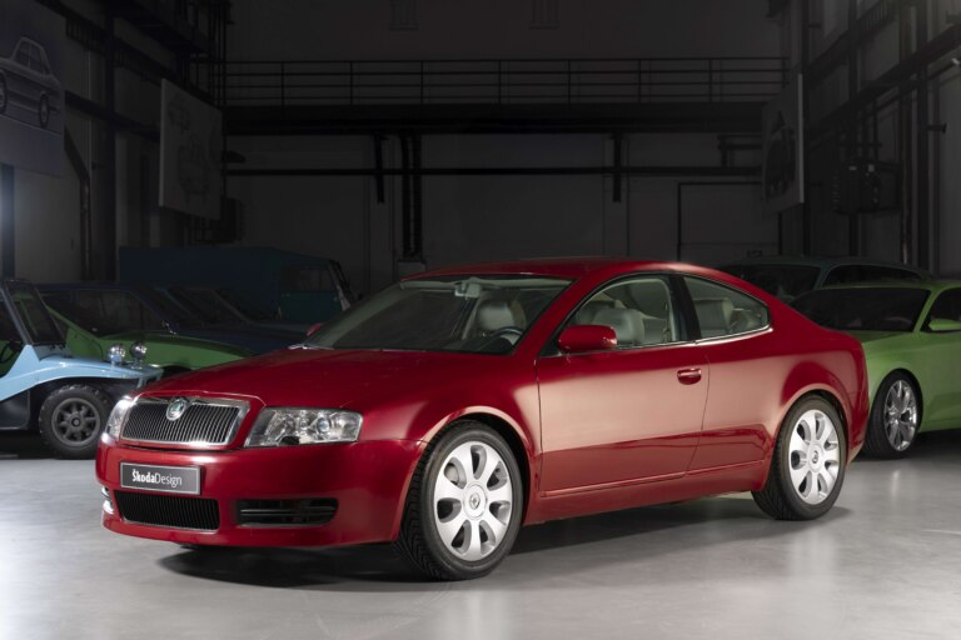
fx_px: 1868
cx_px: 480
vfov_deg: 19.5
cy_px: 320
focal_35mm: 70
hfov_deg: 28.8
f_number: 9
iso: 100
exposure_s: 2
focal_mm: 70
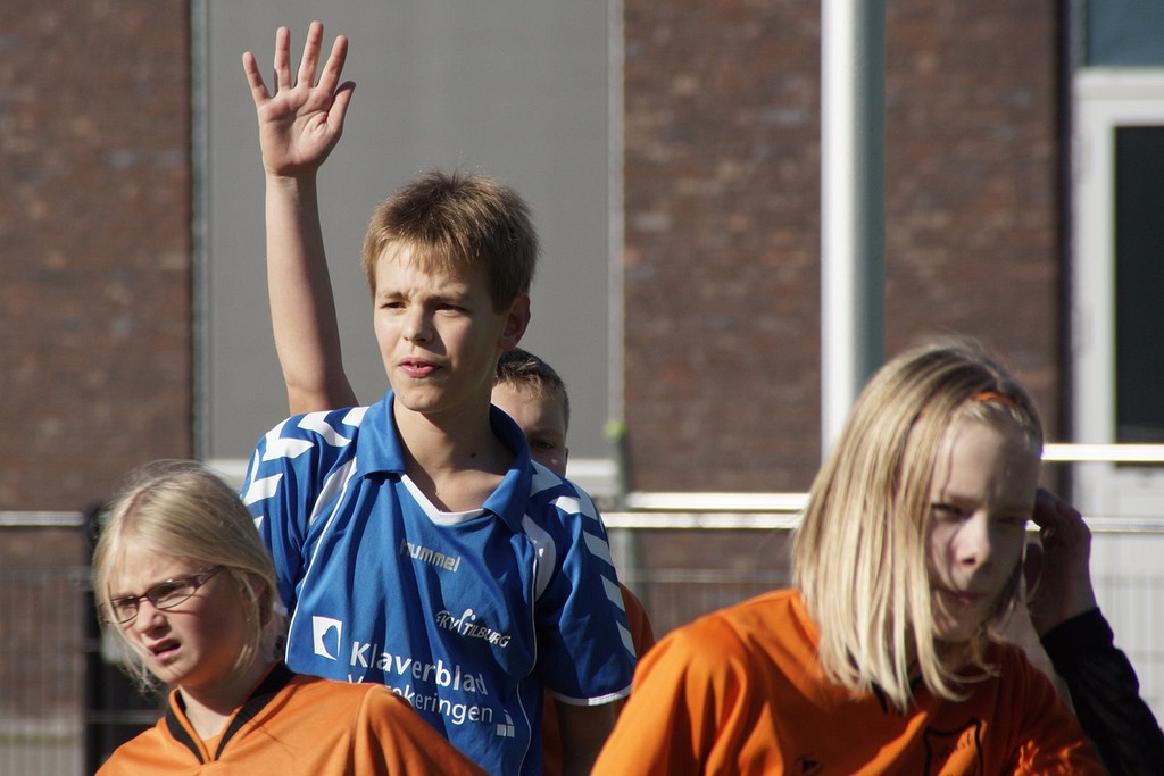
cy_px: 388
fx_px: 12126
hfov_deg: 5.5
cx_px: 582
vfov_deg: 3.7
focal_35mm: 375
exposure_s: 1/640
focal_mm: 250
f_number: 8
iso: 200
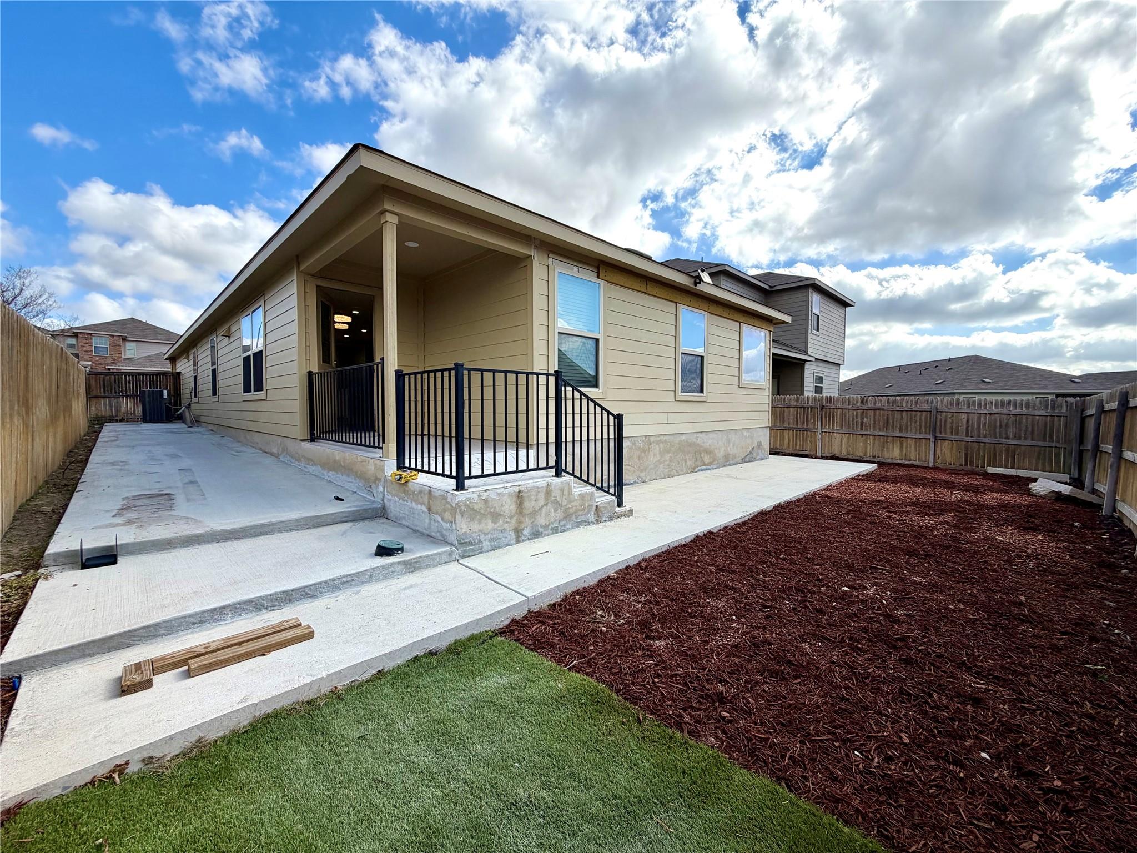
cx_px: 568
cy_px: 426
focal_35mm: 14
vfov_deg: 85.7
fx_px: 460
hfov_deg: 102.1
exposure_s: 1/1087
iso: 25
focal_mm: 2.22
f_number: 2.2
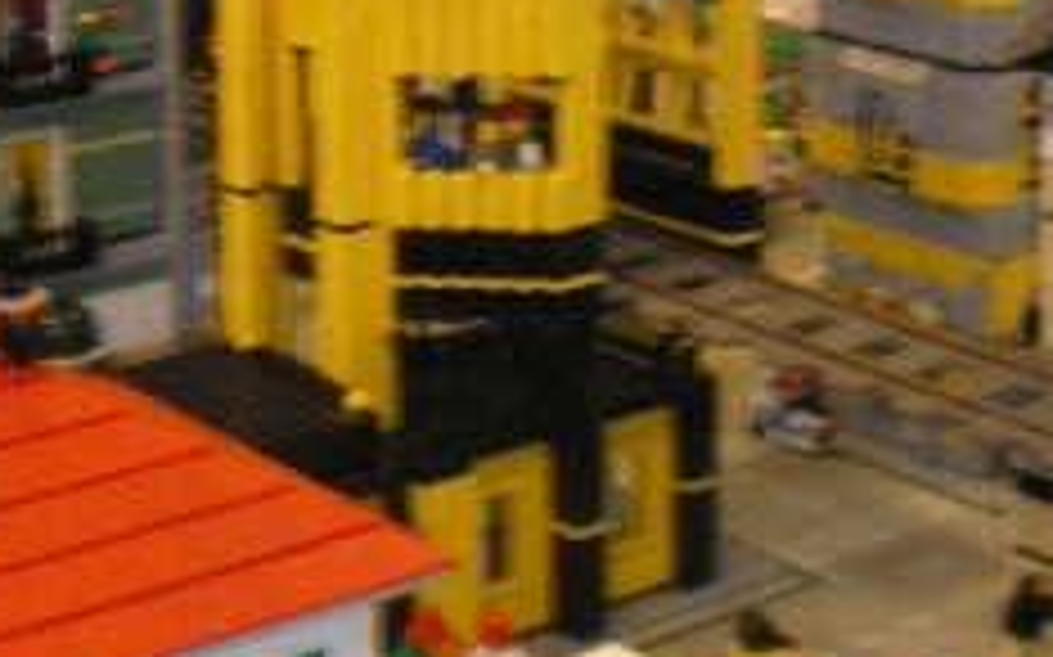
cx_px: 374
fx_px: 2811
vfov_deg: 12.8
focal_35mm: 98
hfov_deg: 21.2
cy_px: -234
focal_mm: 6.3
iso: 500
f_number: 3.1
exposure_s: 1/50
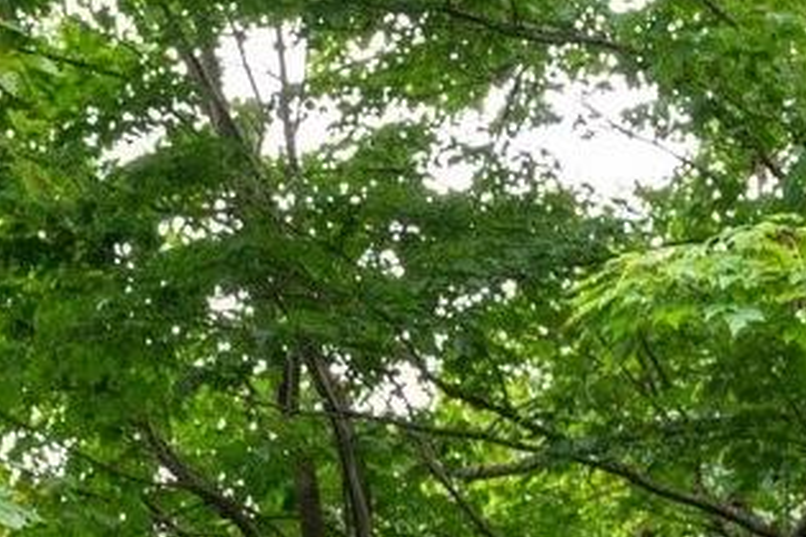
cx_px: -821
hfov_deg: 9.8
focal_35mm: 195
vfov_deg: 6.6
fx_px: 4365
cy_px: 1389
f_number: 8
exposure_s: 1/100
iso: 1000
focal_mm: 30
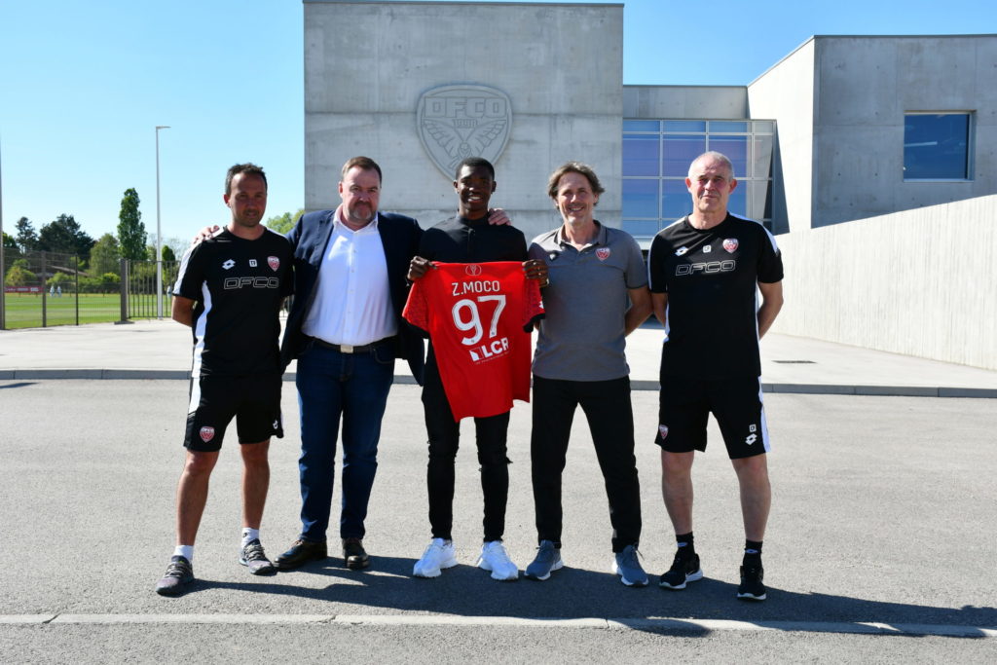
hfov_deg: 53.1
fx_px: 997
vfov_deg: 36.9
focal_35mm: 36
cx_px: 498
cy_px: 332
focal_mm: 24
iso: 100
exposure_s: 1/250
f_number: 8
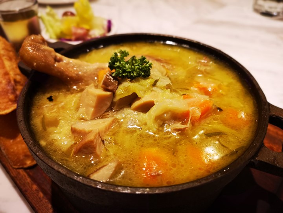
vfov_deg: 51.4
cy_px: 106
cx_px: 142
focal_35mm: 27
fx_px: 221
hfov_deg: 65.3
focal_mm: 3.95
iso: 160
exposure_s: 1/36
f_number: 4
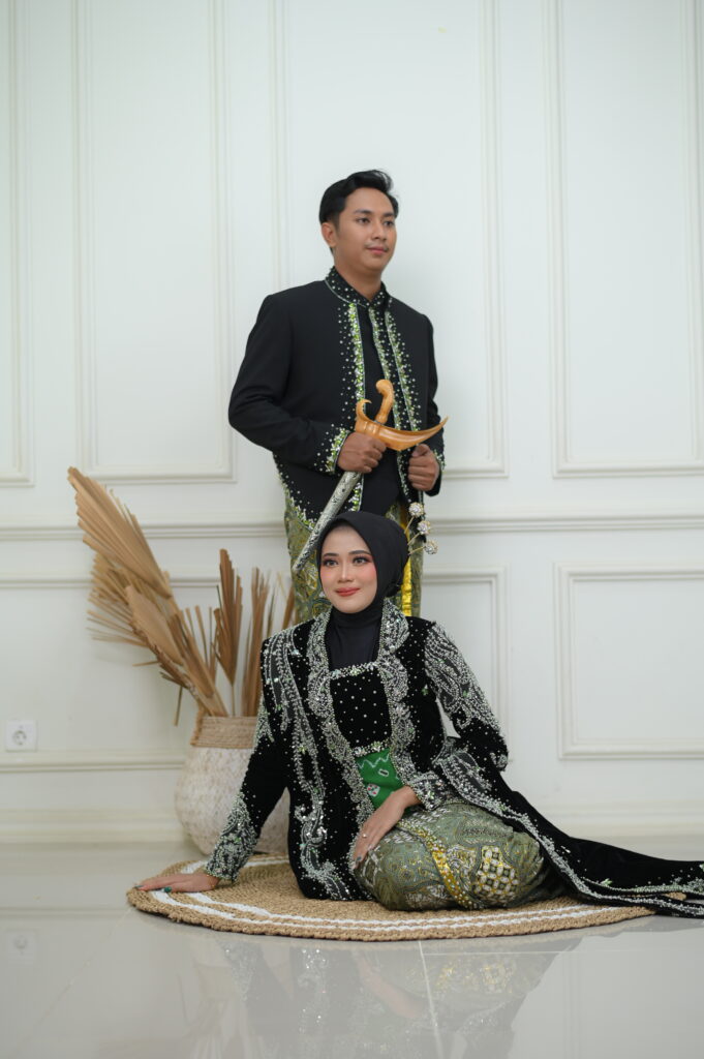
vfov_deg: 34.5
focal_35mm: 58
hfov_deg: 23.3
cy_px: 530
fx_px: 1704
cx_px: 352
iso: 320
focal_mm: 58
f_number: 2
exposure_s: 1/125
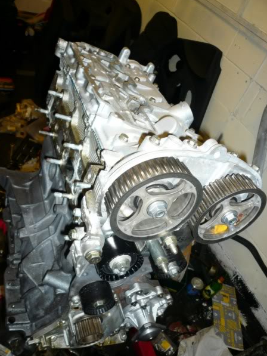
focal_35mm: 30
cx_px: 129
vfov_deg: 59.9
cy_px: 188
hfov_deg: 46.8
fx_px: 308
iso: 100
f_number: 2.8
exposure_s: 1/30
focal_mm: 4.6
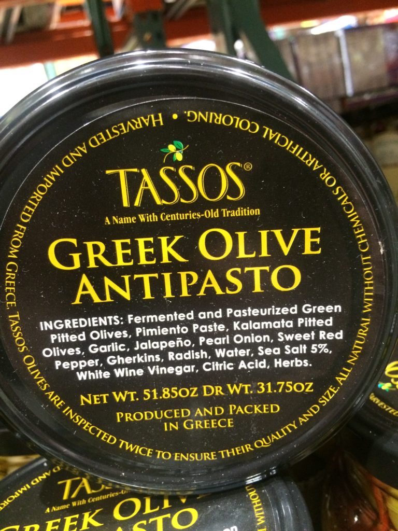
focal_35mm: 29
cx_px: 199
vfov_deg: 61.7
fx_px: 445
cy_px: 266
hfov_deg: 48.2
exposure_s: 1/20
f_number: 2.2
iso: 320
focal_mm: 4.15
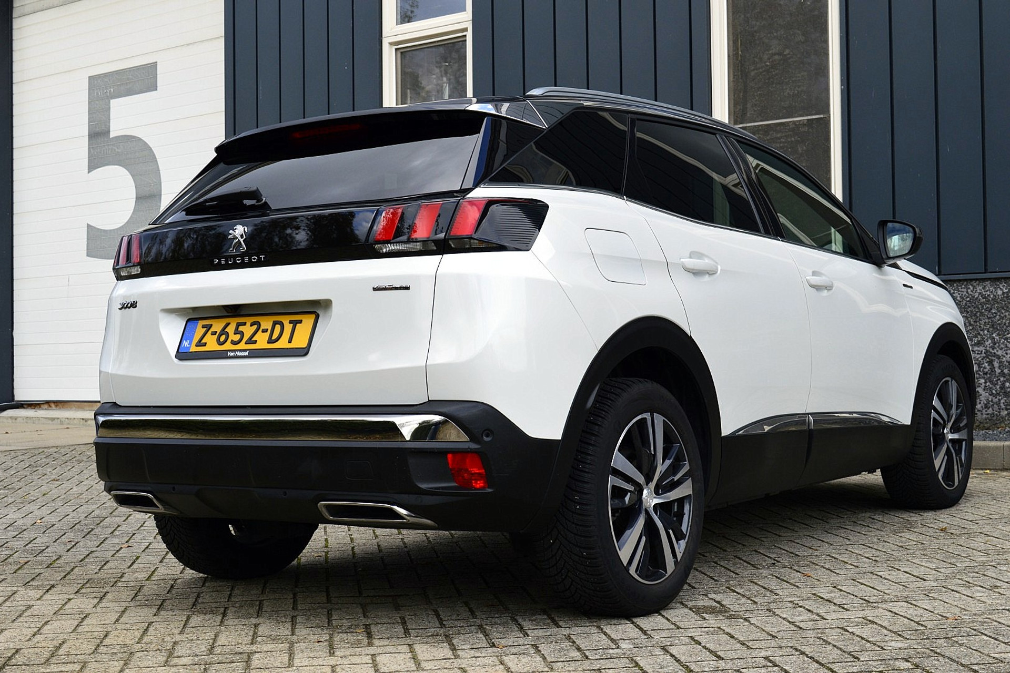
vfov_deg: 26.5
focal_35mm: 51
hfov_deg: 38.9
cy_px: 336
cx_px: 505
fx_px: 1431
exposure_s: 1/160
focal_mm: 34
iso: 400
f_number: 9
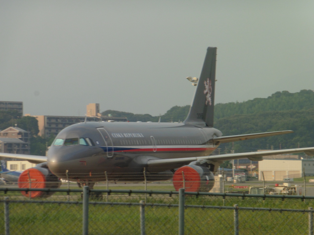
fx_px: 2830
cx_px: 157
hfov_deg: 6.4
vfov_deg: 4.8
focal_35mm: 312
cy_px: 118
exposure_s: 1/125
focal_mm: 55.7
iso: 125
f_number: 6.3
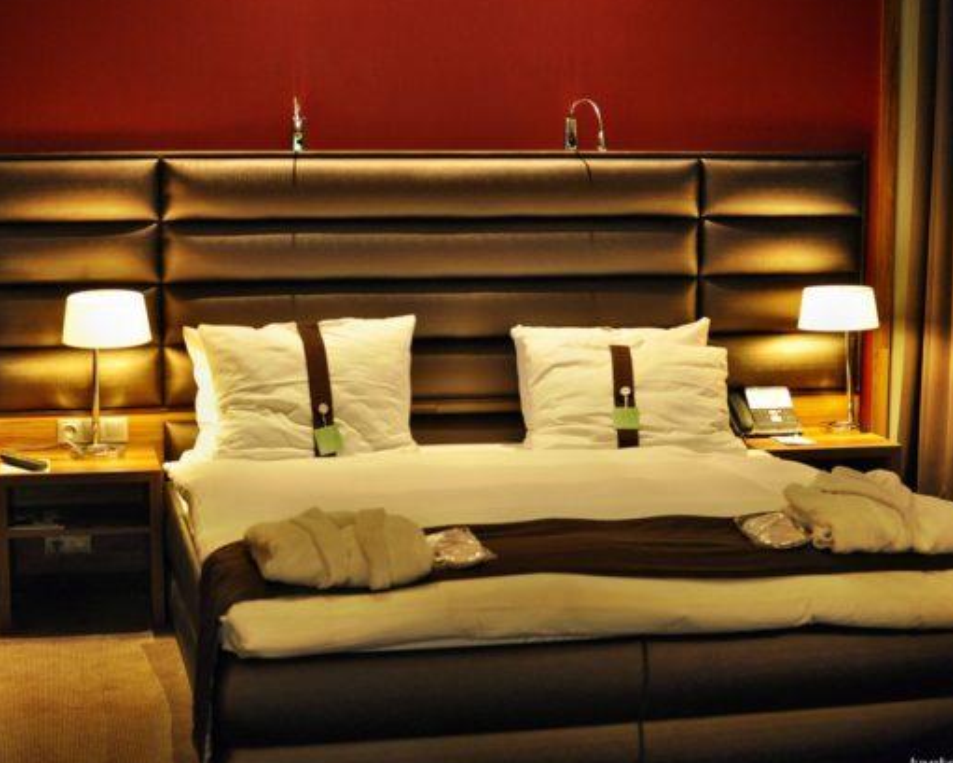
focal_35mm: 62
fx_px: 1737
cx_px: 444
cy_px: 383
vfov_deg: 24.8
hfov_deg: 30.7
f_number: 3.5
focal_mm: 35
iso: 800
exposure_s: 1/50
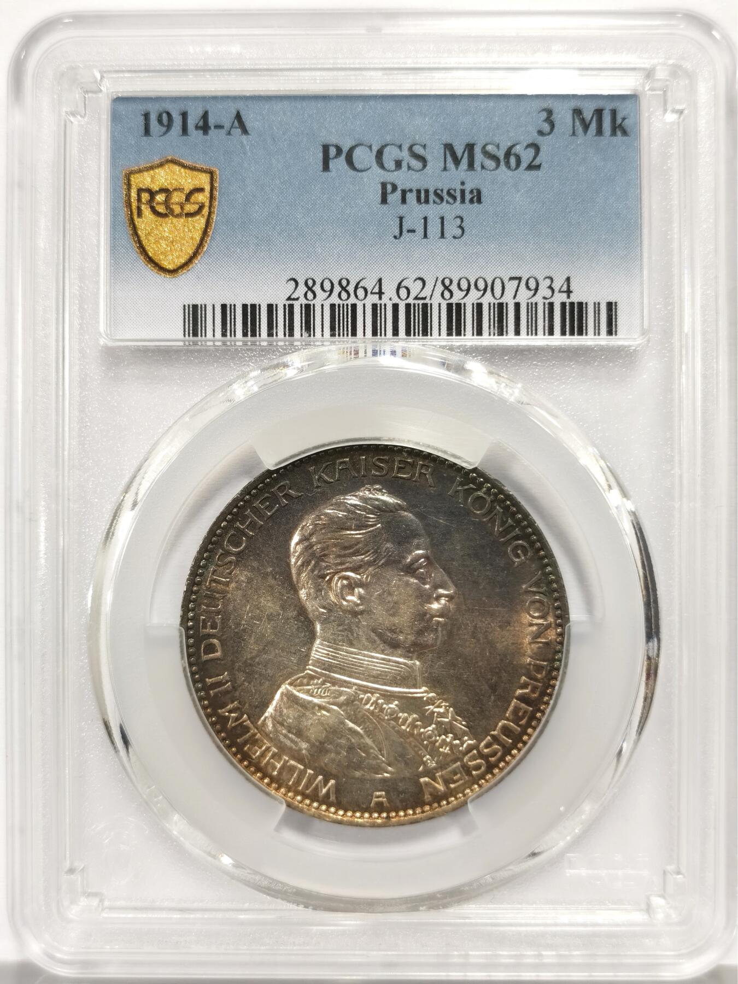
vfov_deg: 35.5
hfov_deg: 27.0
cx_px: 369
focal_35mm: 54
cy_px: 492
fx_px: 1535
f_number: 16
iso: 160
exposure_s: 1/100
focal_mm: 5.56
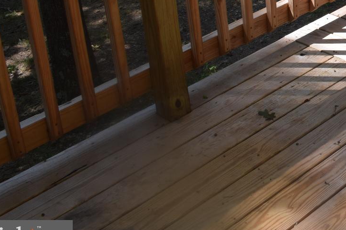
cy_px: -69
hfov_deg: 23.5
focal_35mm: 76
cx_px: 454
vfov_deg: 16.9
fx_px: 730
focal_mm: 18
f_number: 8
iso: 280
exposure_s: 1/250
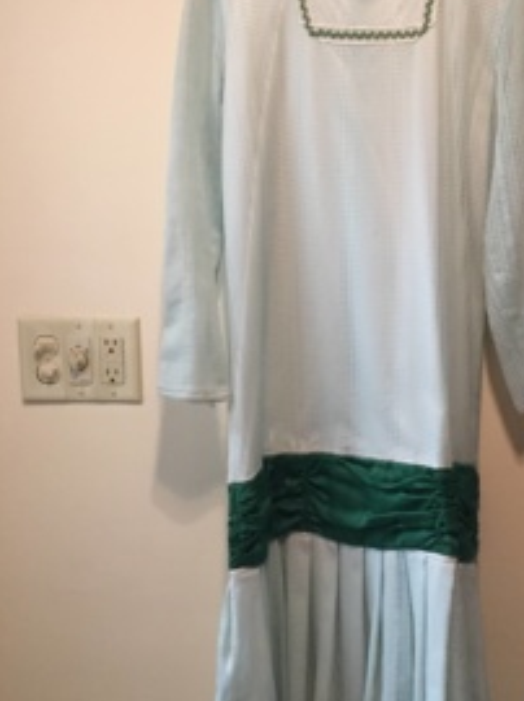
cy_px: 369
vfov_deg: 43.9
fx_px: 869
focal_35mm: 43
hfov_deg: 33.1
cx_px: 376
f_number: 2.2
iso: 160
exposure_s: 1/30
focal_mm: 4.15
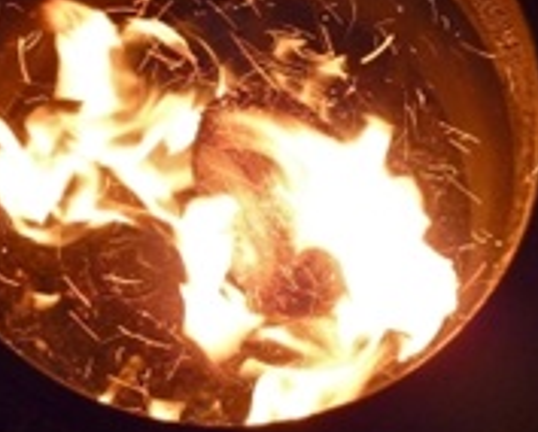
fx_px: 1227
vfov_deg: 19.8
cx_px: 231
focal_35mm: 77
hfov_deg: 24.7
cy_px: 105
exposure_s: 1/30
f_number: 3.5
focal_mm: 5.7
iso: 160
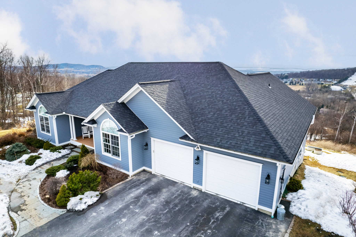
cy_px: 118
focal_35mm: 22
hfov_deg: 78.6
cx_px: 178
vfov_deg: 57.2
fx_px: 217
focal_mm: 8.38
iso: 100
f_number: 2.8
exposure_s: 1/1000
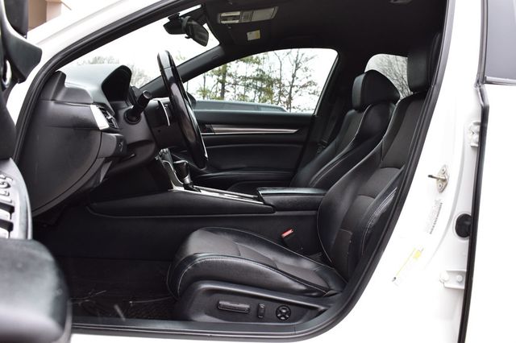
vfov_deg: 36.8
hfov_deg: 53.2
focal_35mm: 36
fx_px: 516
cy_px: 172
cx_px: 258
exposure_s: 1/25
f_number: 7.1
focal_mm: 24
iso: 400
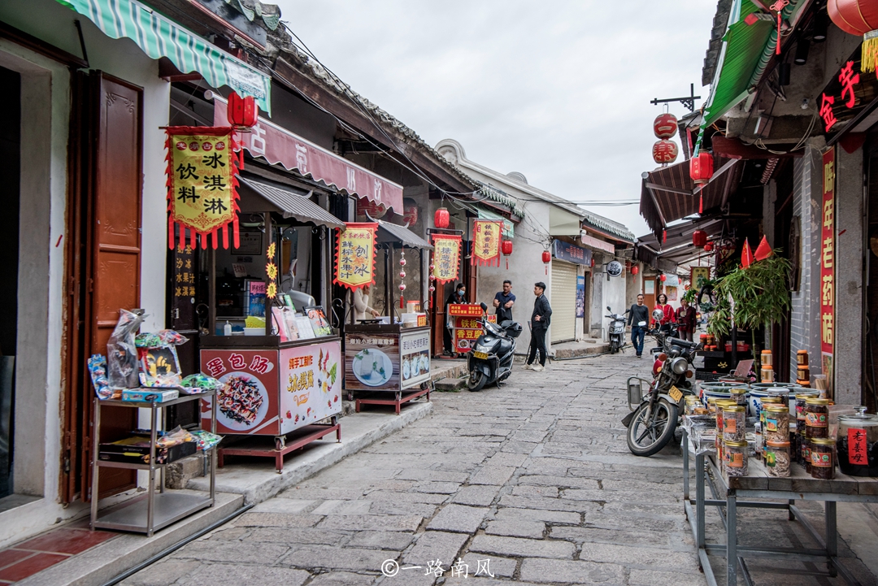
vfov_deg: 41.2
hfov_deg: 58.7
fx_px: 781
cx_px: 439
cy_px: 293
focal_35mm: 32
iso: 500
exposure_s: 1/125
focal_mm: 32
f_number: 8
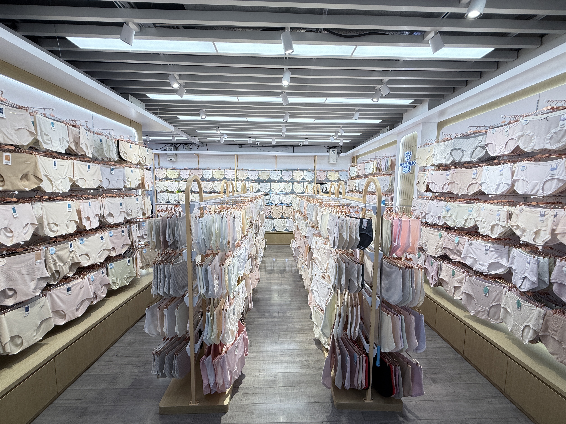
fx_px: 229
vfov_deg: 85.7
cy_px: 212
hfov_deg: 102.1
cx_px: 283
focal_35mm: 14
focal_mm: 2.22
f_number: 2.2
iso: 64
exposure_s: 1/133
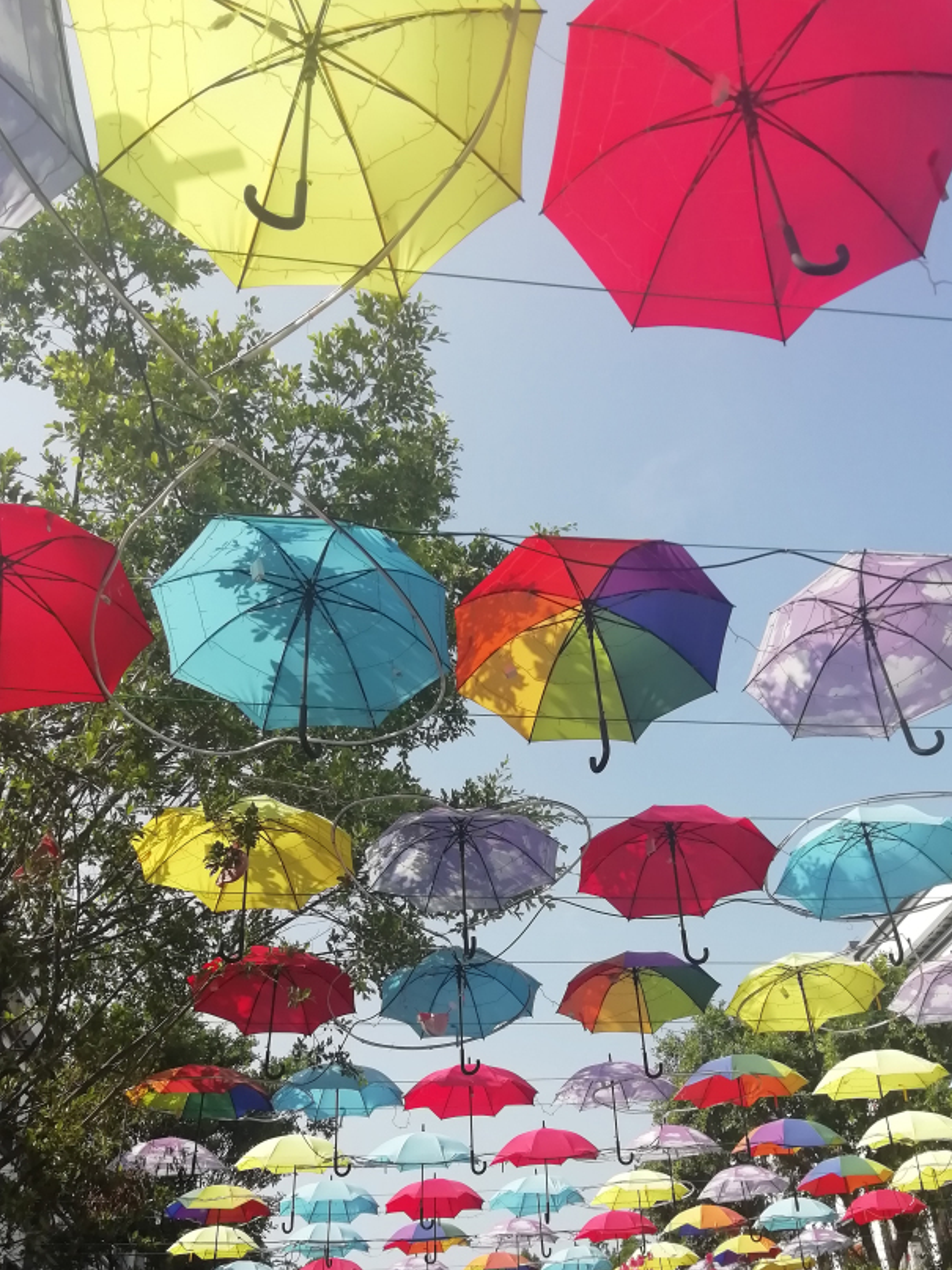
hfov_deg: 42.8
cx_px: 560
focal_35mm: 33
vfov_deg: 54.9
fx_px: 1210
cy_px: 763
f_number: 2.2
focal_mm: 3.46
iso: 50
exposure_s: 1/1029
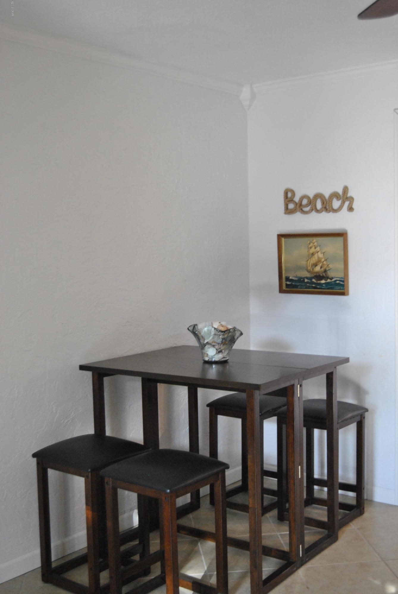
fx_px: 744
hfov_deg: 29.9
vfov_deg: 43.6
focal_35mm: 45
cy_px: 297
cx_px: 199
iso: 800
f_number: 4.2
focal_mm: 30
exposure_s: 1/30
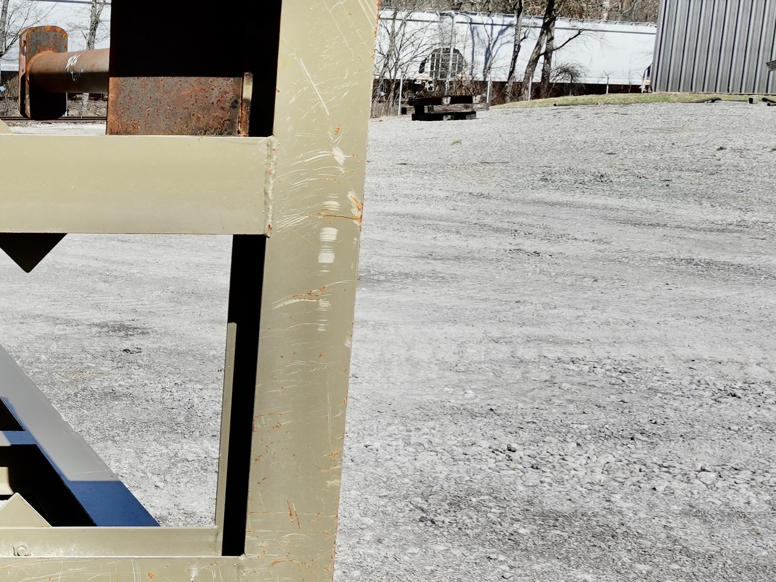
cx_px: -188
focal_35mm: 62
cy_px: 349
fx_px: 1390
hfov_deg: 27.0
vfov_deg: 23.6
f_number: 5.6
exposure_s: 1/640
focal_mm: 9.4
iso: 125
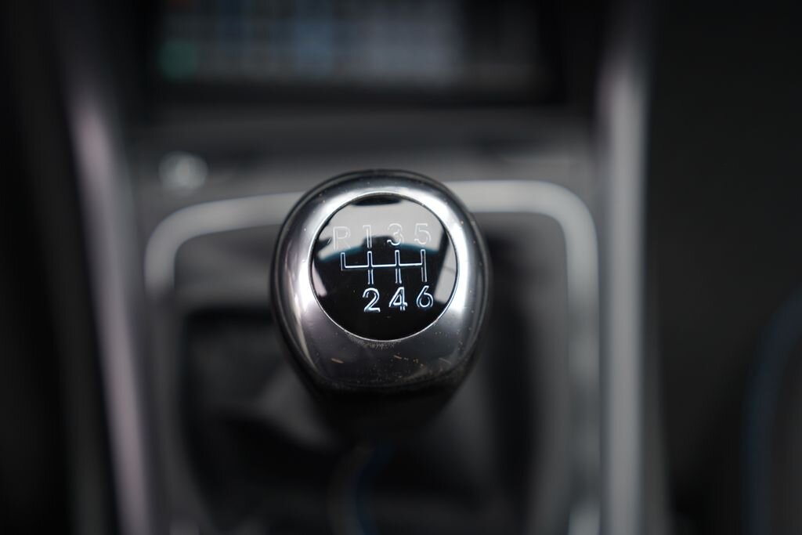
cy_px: 268
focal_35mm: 62
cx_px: 401
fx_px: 1381
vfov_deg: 21.9
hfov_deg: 32.4
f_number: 2.8
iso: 400
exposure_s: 1/80
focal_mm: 62
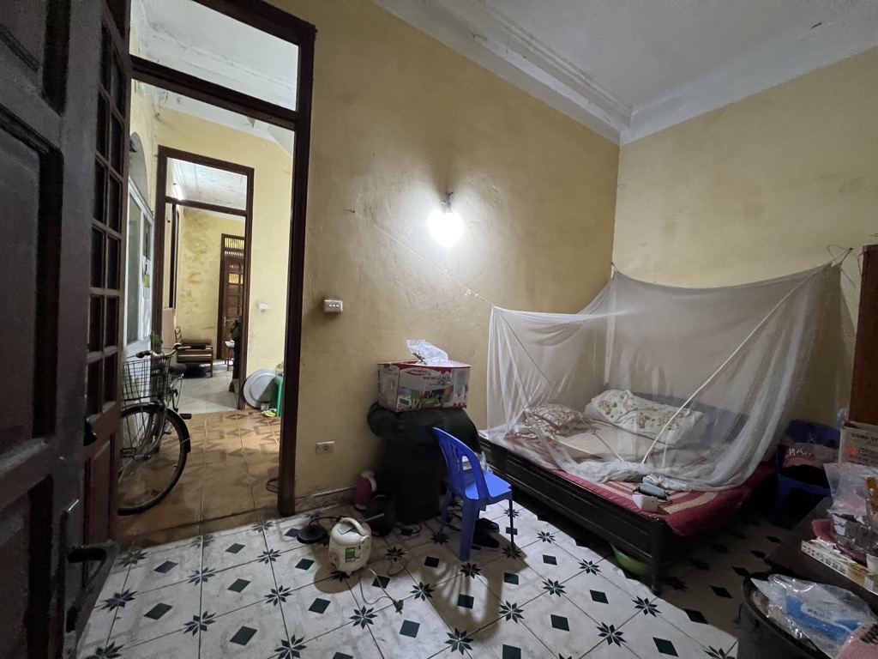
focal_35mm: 13
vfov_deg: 89.9
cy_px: 330
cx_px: 439
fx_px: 330
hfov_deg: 106.2
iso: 640
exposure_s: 1/60
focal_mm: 1.57
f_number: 1.8
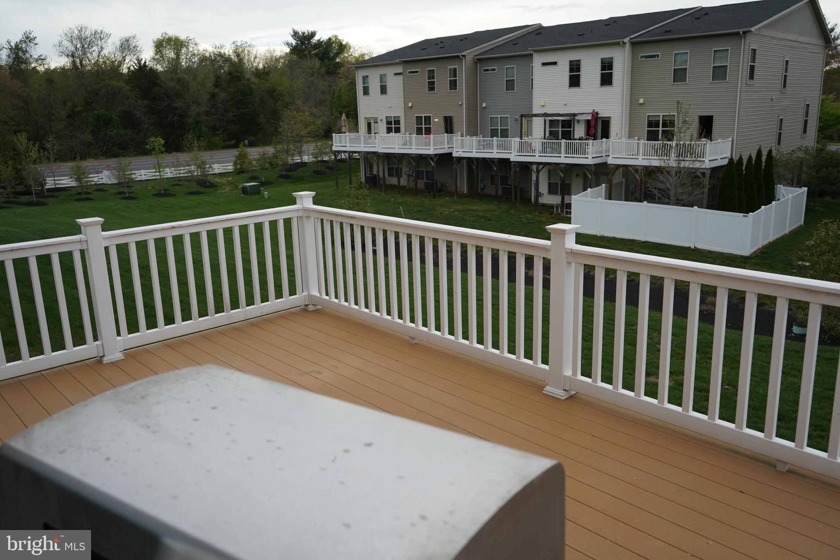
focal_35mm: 28
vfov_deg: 46.4
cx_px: 420
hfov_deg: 65.5
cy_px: 280
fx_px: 653
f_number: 4.5
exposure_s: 1/200
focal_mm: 28
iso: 100
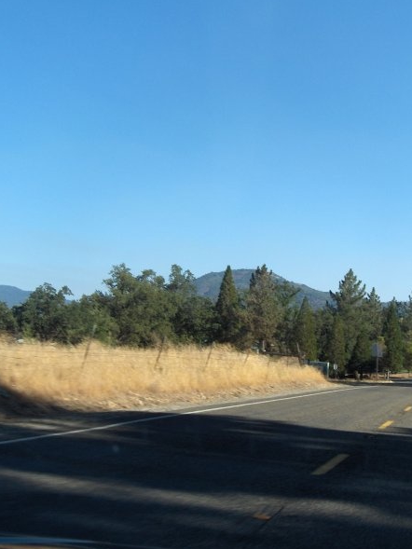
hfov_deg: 27.5
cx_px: 221
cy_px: 275
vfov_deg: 36.2
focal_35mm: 53
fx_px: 841
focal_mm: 8
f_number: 4.8
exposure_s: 1/272
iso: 50
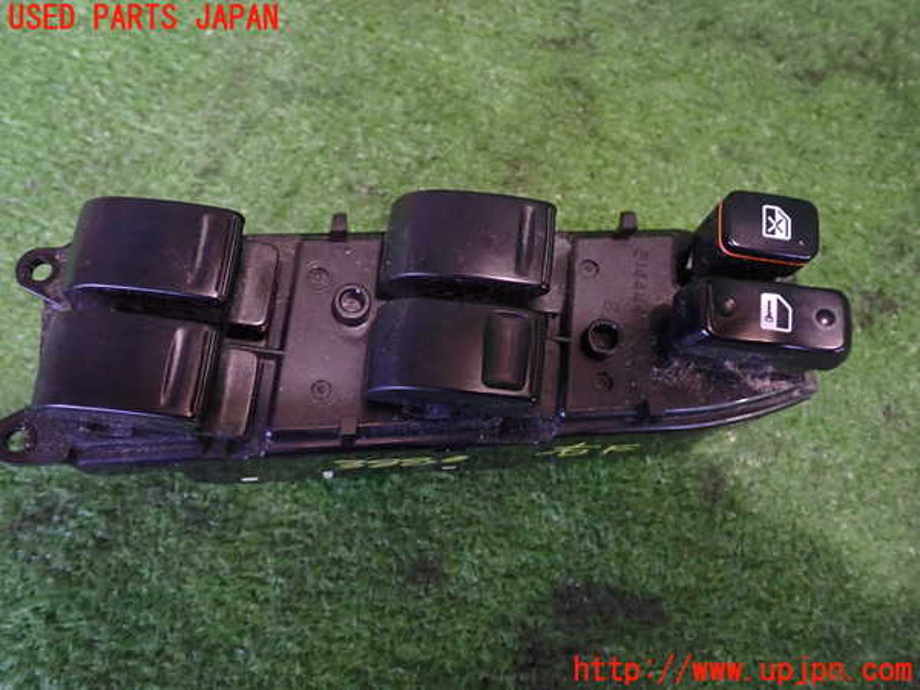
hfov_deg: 56.8
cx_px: 460
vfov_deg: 44.2
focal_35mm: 32
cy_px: 345
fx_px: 850
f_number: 2.4
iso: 800
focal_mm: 5.79
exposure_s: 1/15
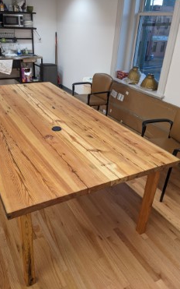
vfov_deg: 64.6
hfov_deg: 43.1
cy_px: 143
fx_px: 228
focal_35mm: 29
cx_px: 78
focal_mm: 4.38
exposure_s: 1/40
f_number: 1.73
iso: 73
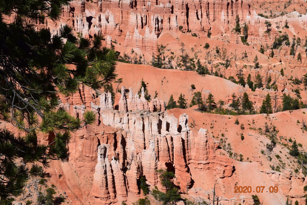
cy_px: 102
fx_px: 537
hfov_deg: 31.9
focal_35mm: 63
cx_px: 154
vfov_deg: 21.6
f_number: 11
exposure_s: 1/500
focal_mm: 42
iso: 200
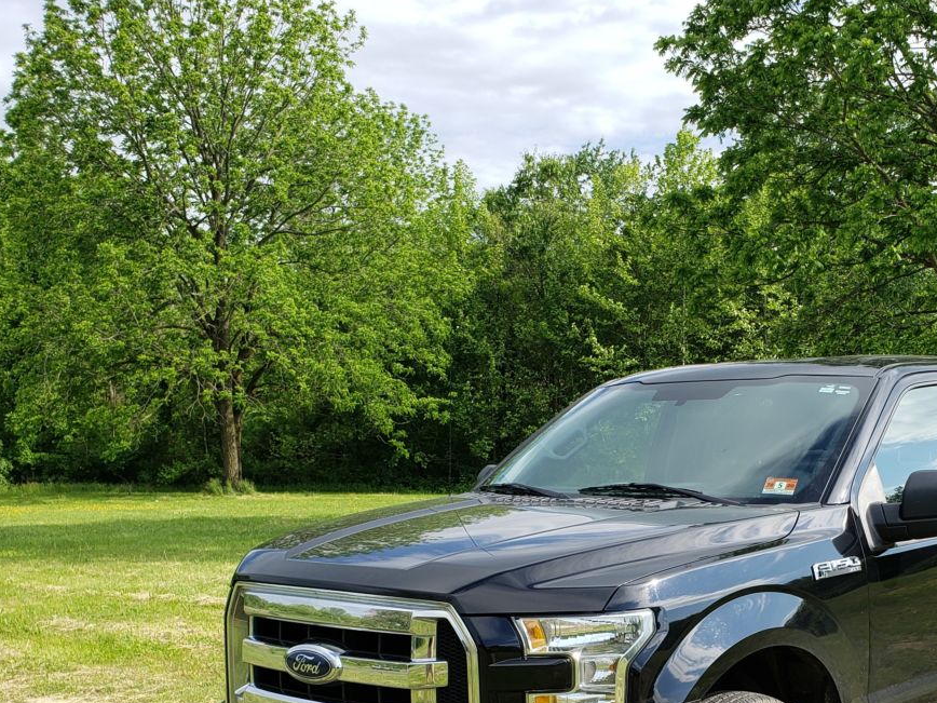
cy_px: 596
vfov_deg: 30.5
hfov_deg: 40.1
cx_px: 704
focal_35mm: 46
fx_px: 1245
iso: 50
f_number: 2.4
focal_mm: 4.3
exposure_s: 1/762
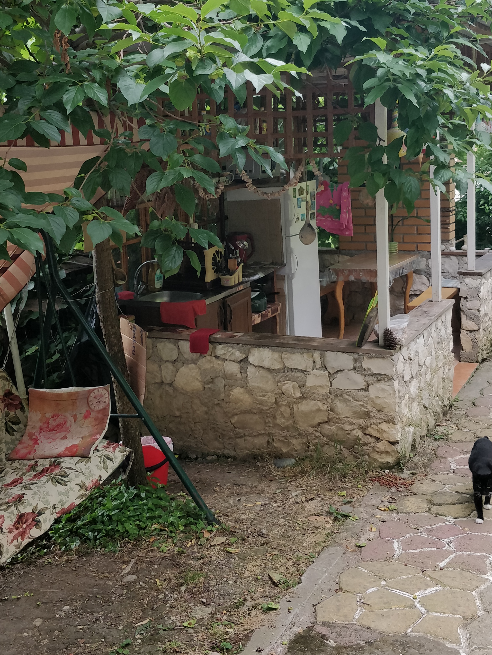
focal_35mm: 41
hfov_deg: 35.1
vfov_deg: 45.4
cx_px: 207
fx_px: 777
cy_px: 242
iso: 320
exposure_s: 1/483
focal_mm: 4.1
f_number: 1.7
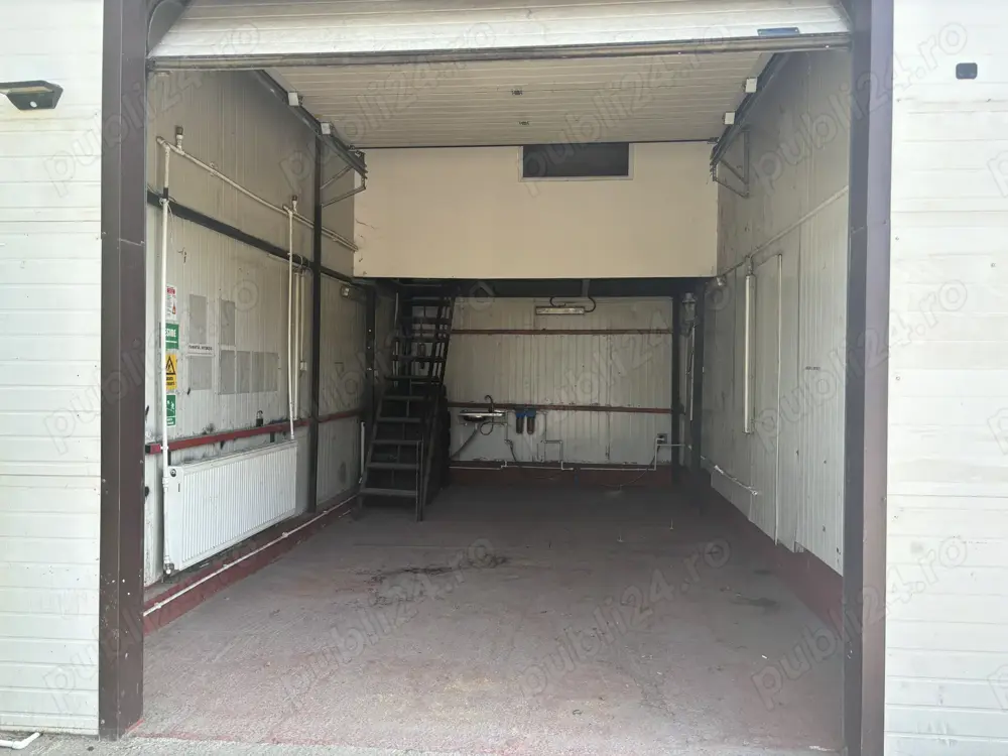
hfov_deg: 67.3
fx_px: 757
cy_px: 378
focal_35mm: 26
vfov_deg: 53.1
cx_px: 504
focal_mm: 5.96
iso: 40
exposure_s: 1/238
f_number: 1.6
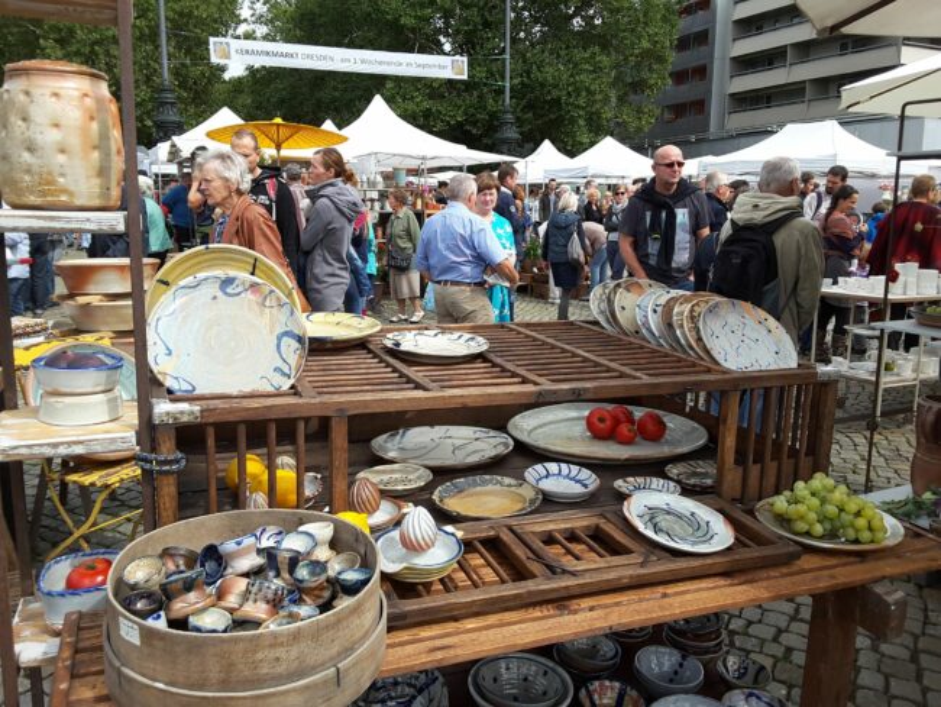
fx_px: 843
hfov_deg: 58.3
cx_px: 470
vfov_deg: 45.5
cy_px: 354
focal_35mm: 31
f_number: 1.9
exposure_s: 1/634
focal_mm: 2.9
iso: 40
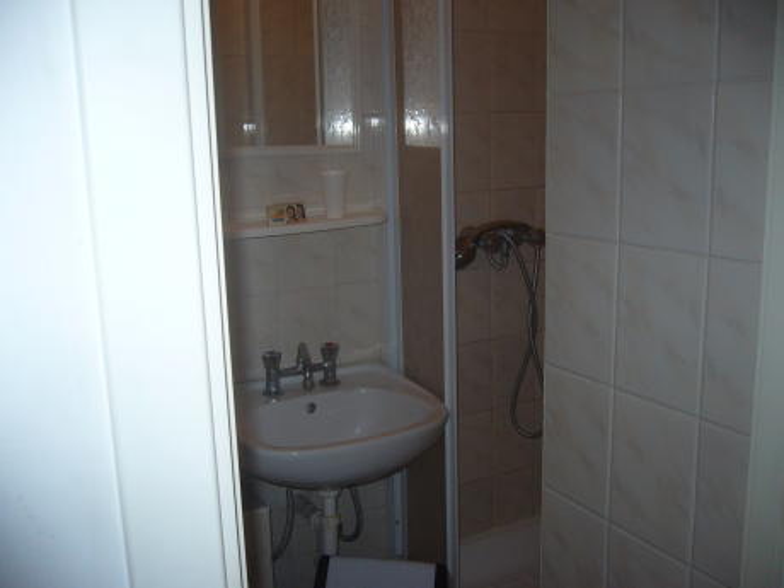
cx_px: 392
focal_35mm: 35
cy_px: 294
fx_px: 793
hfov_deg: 52.6
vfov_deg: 40.7
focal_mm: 5.8
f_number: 2.8
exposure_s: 1/60
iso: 100
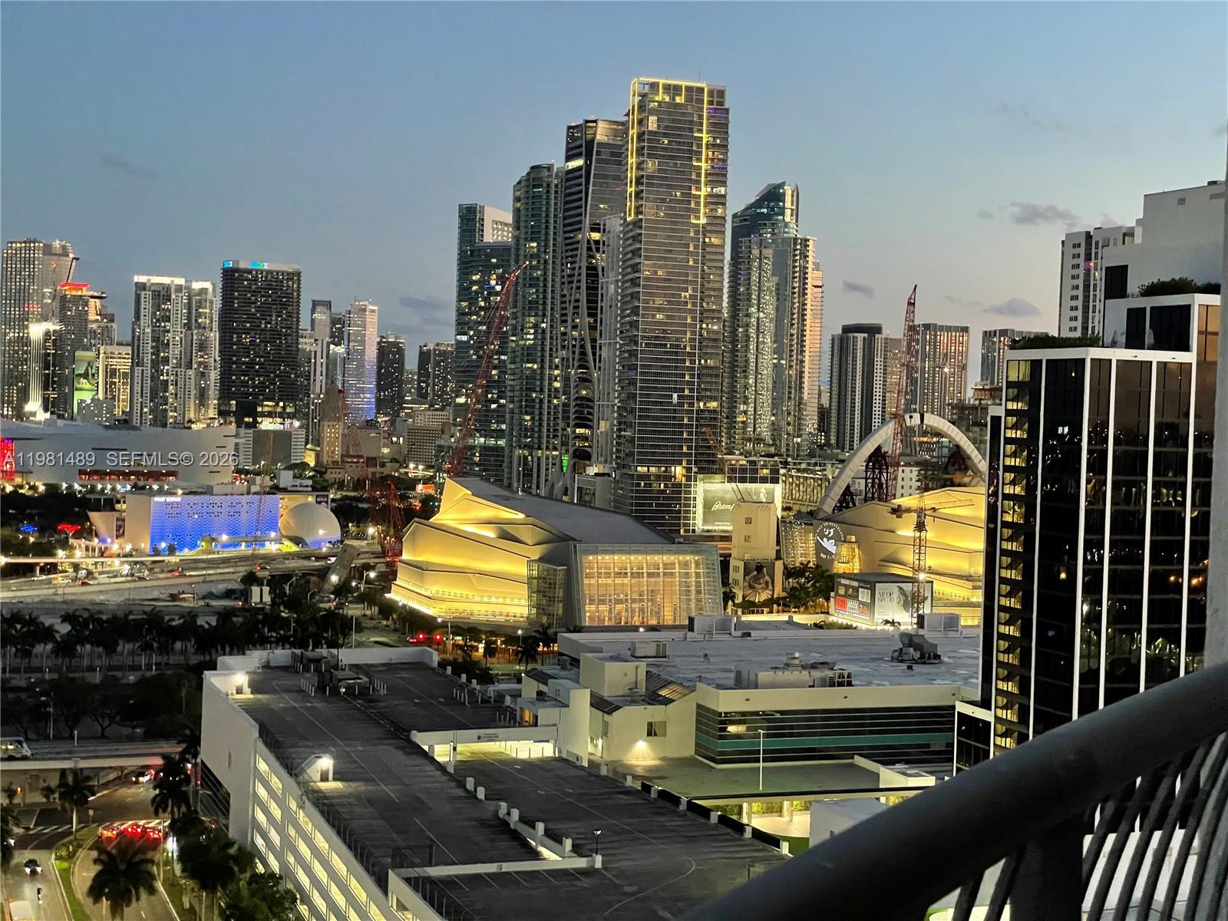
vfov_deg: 28.0
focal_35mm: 52
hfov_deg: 36.8
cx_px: 614
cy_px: 460
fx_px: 1845
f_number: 2
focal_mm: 6
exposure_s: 1/32
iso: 800
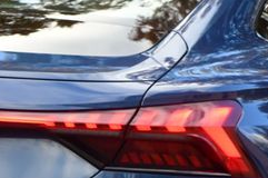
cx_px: -36
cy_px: 111
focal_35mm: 438
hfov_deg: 4.7
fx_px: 3256
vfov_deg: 3.1
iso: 450
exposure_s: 1/250
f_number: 4.8
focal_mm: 110
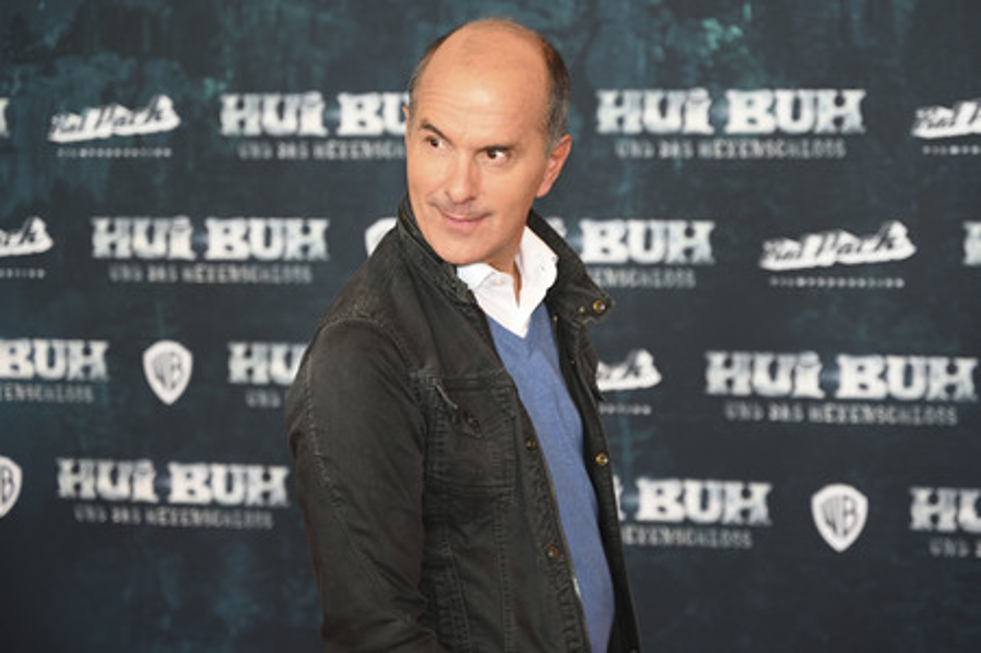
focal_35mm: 75
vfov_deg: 18.2
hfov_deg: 27.0
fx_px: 2042
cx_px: 490
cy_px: 326
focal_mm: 75
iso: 400
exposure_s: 1/125
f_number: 2.8
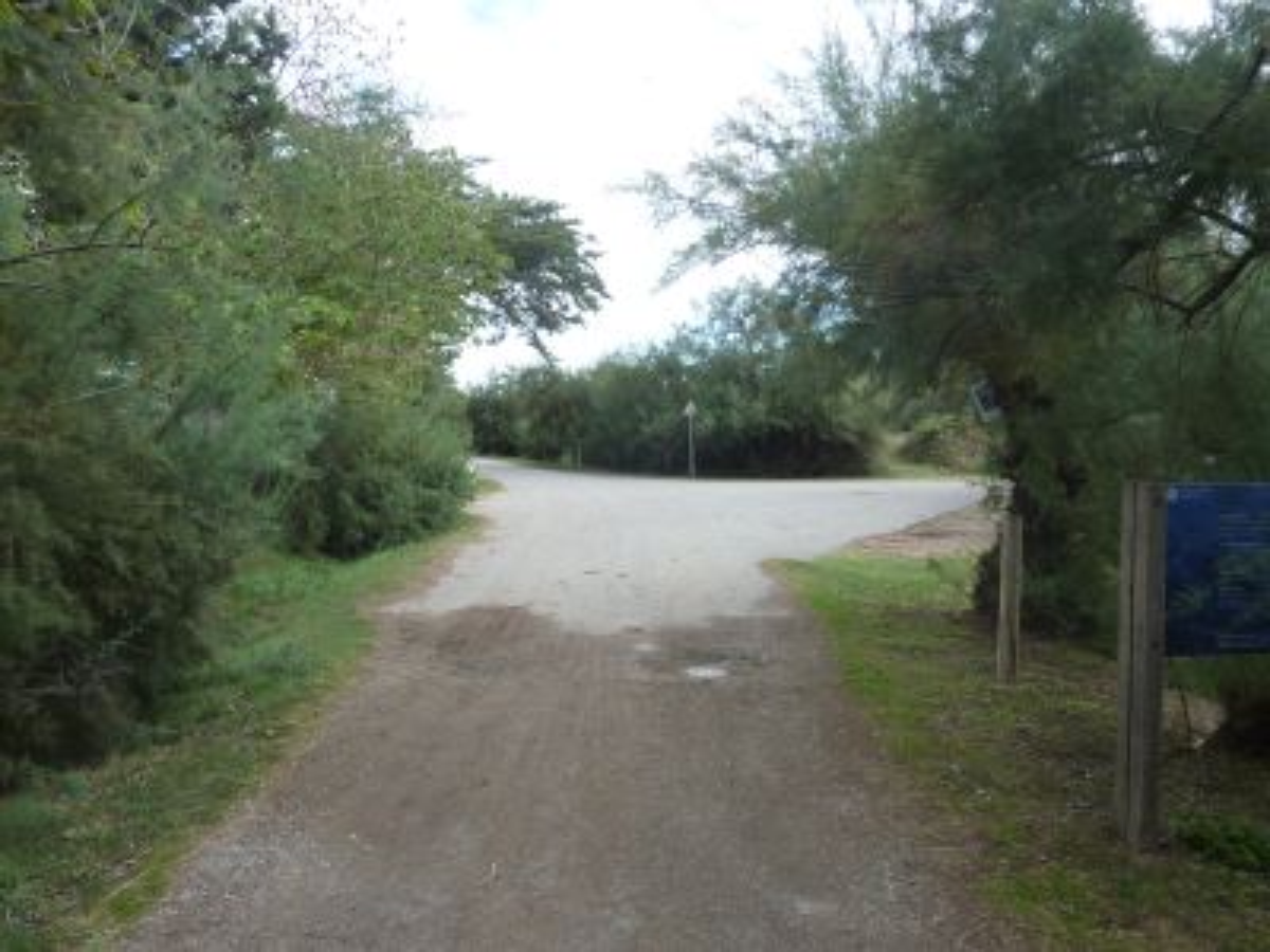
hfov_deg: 69.4
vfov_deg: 54.9
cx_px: 635
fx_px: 917
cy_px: 476
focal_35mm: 25
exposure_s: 1/200
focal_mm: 4.1
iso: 125
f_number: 4
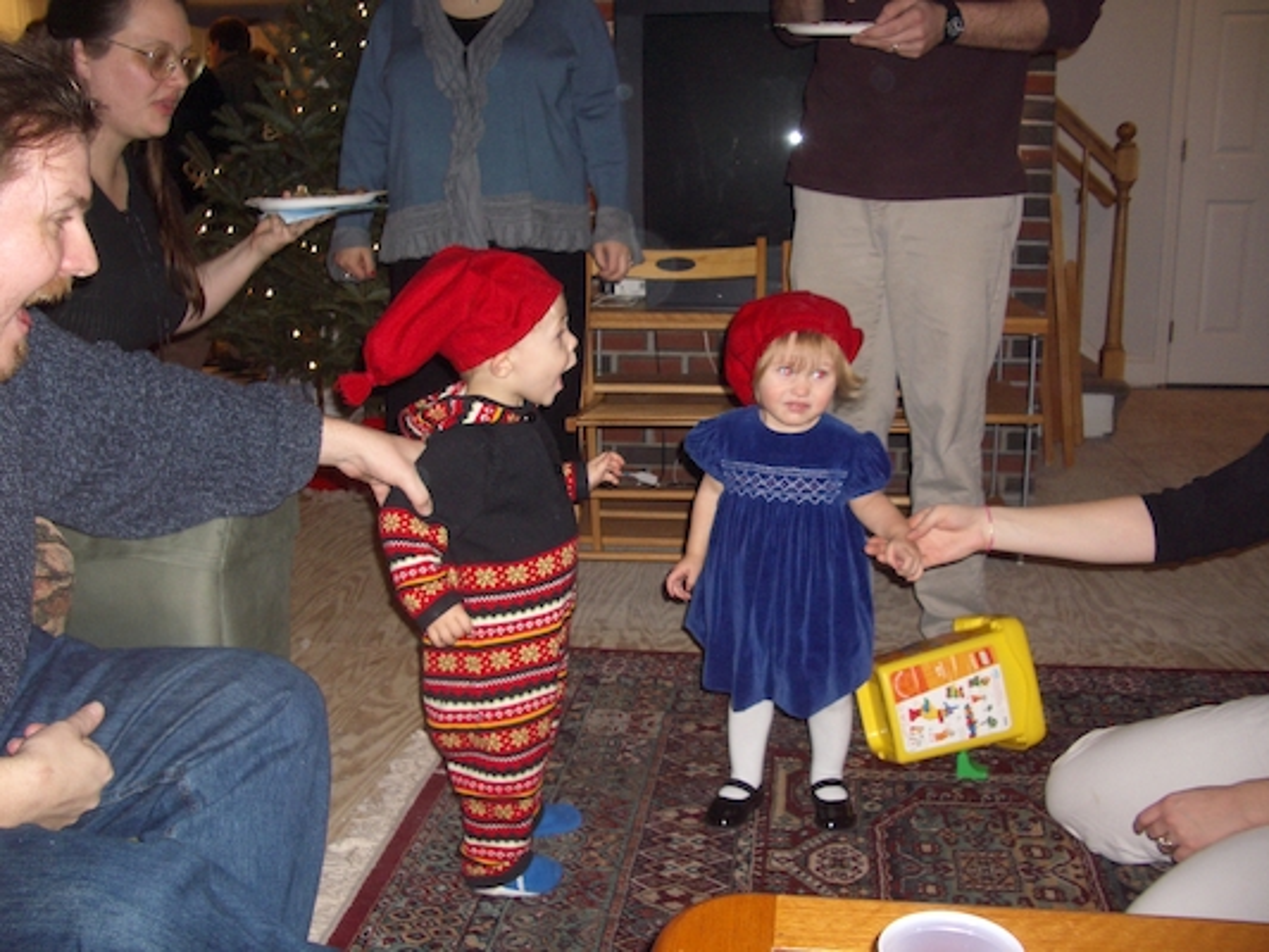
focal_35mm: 35
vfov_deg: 40.7
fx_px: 1283
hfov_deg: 52.6
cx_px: 634
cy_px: 476
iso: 100
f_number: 2.6
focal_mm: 5.8
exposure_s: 1/60
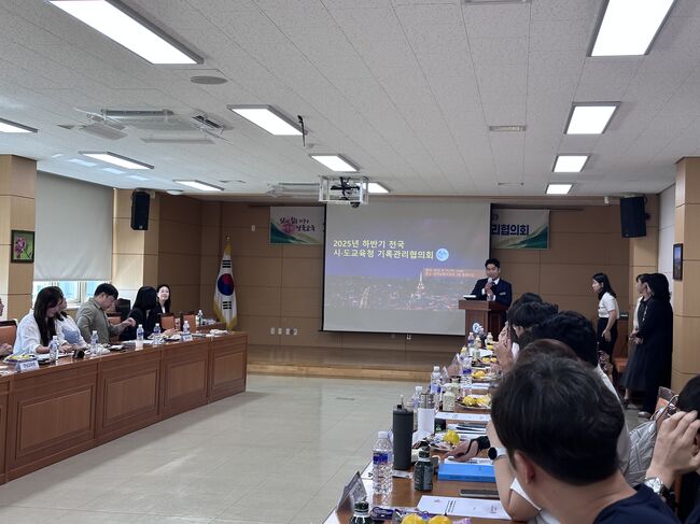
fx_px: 970
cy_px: 262
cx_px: 350
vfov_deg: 30.2
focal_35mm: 48
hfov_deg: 39.7
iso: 100
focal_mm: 6.86
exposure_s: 1/120
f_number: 1.78
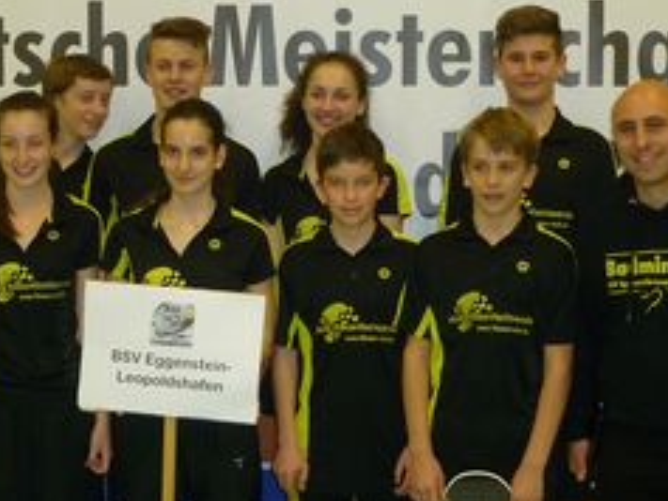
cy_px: 194
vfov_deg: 19.4
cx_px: 265
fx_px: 1467
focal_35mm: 76
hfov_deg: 25.6
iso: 200
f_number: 3.1
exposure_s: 1/30
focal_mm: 7.4
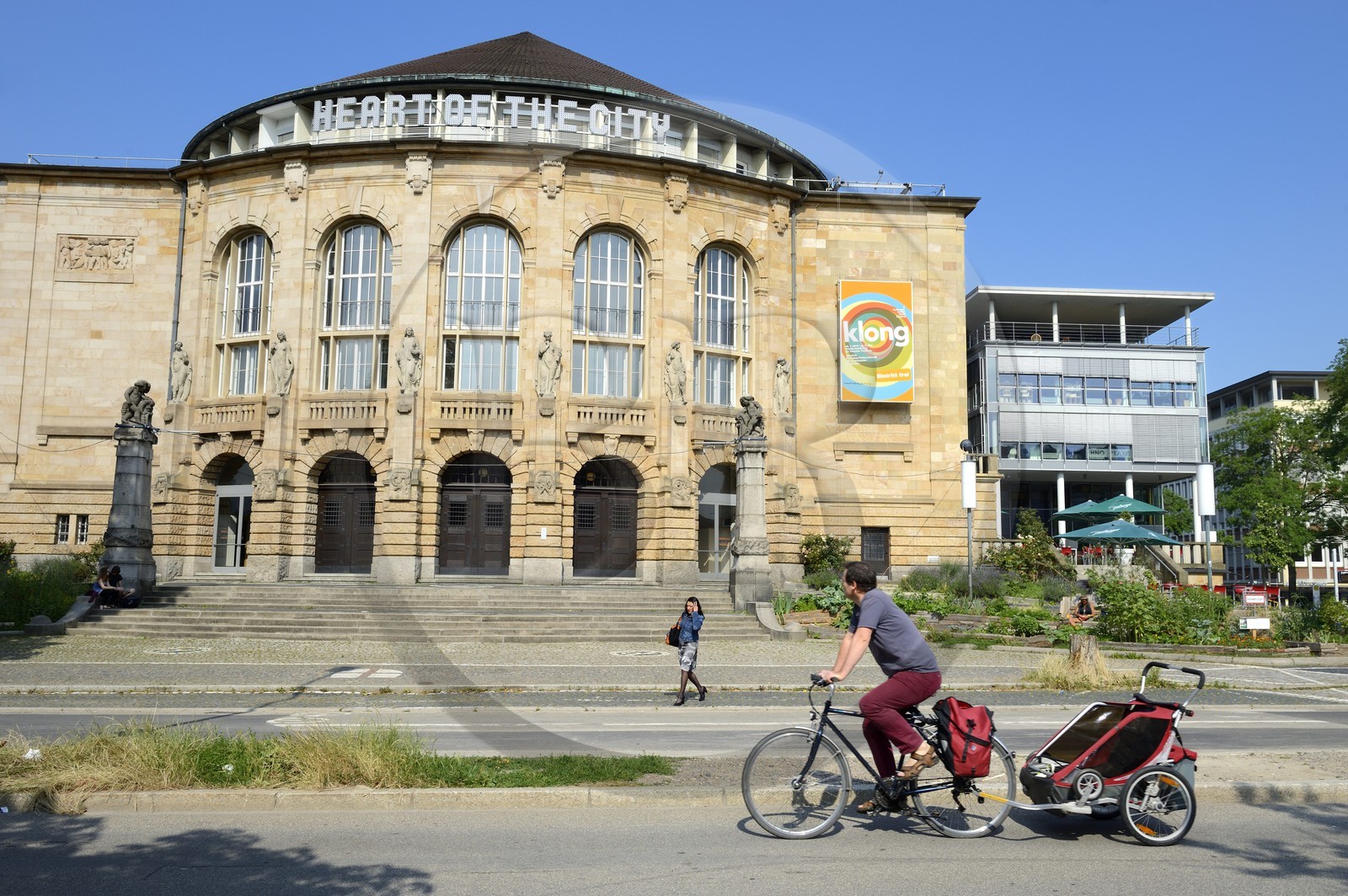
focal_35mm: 31
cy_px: 448
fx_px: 1160
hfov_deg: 60.3
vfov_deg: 42.3
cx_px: 674
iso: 200
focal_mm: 31
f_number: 10
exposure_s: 1/320
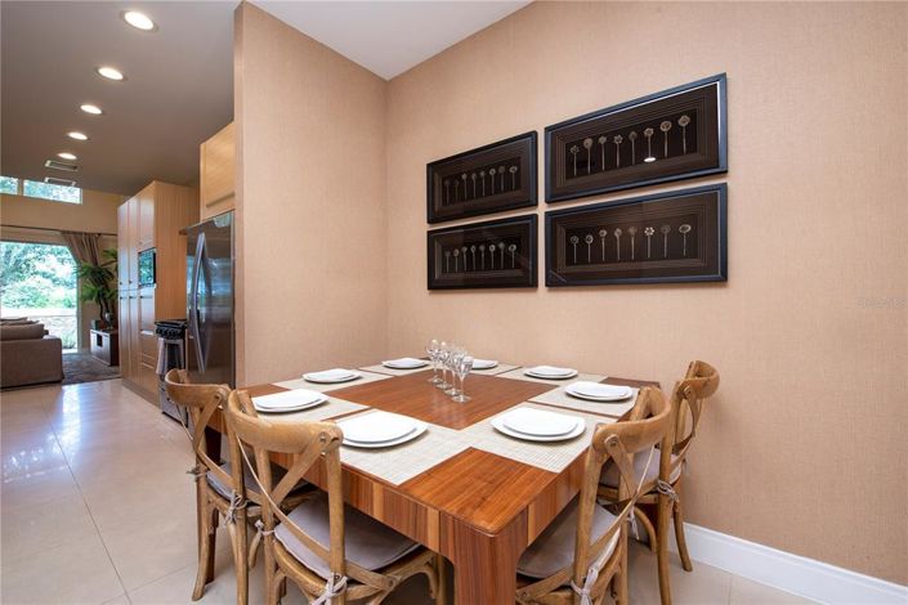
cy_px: 302
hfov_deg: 100.4
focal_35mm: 15
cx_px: 454
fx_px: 378
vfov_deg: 77.3
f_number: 10
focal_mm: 15
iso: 500
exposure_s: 1/50
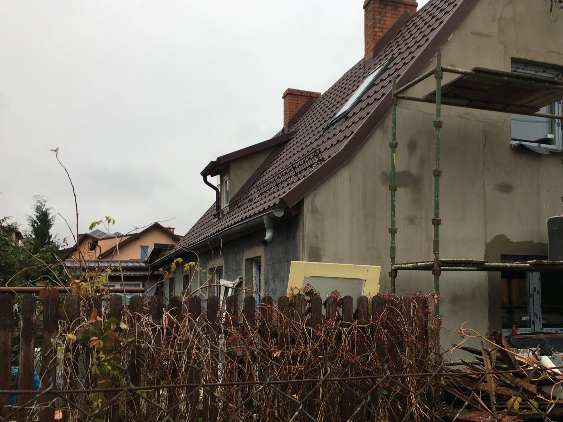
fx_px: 602
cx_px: 340
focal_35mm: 37
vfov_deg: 38.5
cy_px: 260
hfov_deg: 49.8
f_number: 2.2
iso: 25
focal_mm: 4.15
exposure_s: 1/150
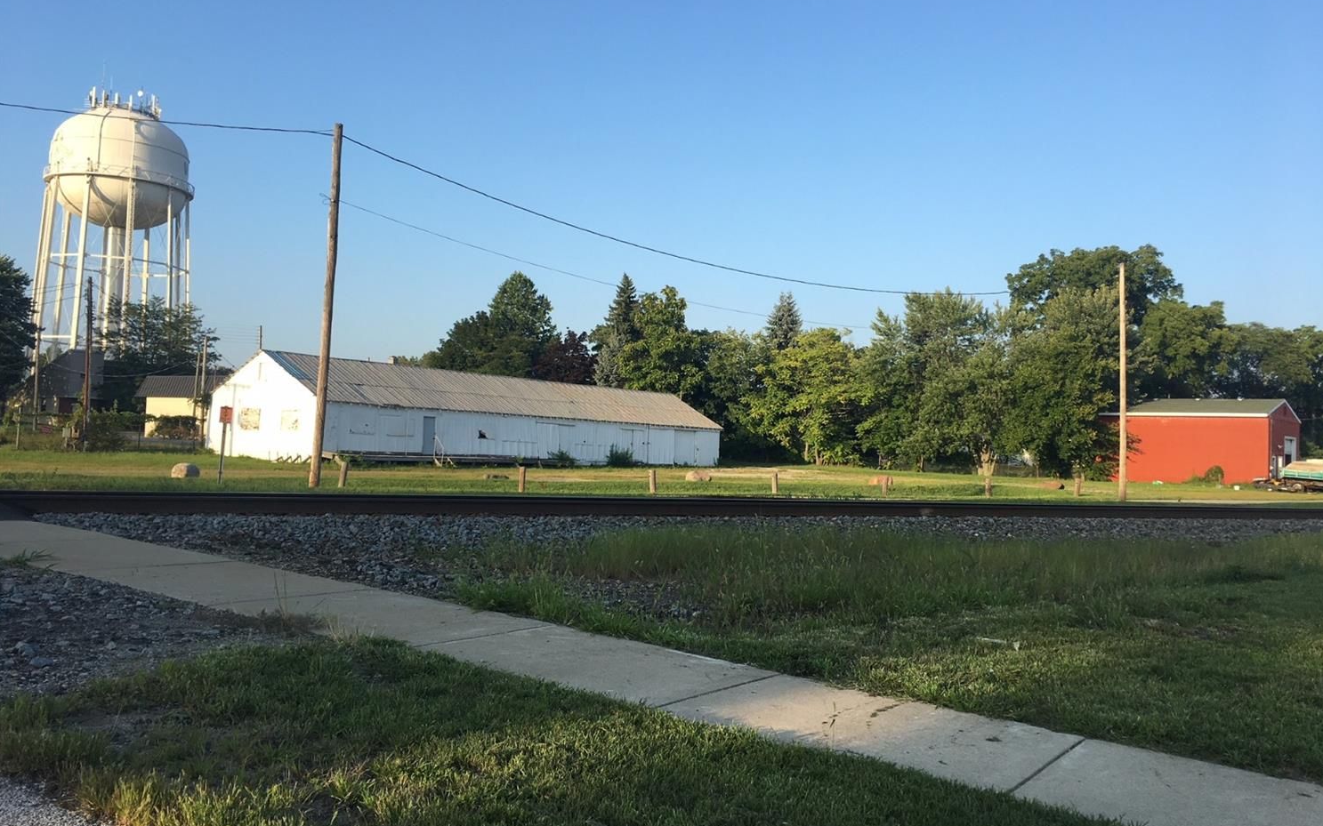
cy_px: 400
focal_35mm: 31
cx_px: 664
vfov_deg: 40.6
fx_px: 1118
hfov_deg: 61.2
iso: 25
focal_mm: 4.15
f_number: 2.2
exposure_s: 1/615
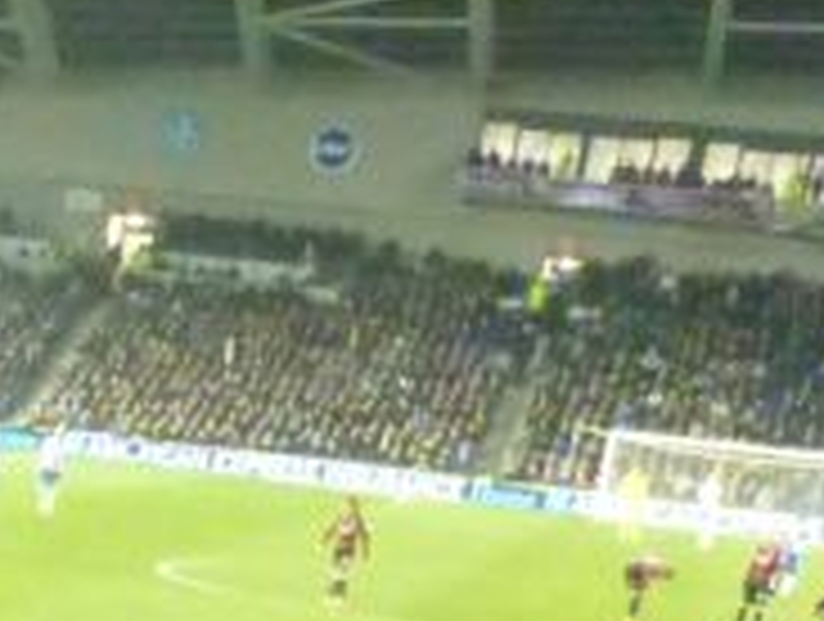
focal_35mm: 157
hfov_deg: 11.2
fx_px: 3745
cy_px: 1490
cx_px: -919
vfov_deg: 8.6
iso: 1600
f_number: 3.3
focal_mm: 4.3
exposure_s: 1/50
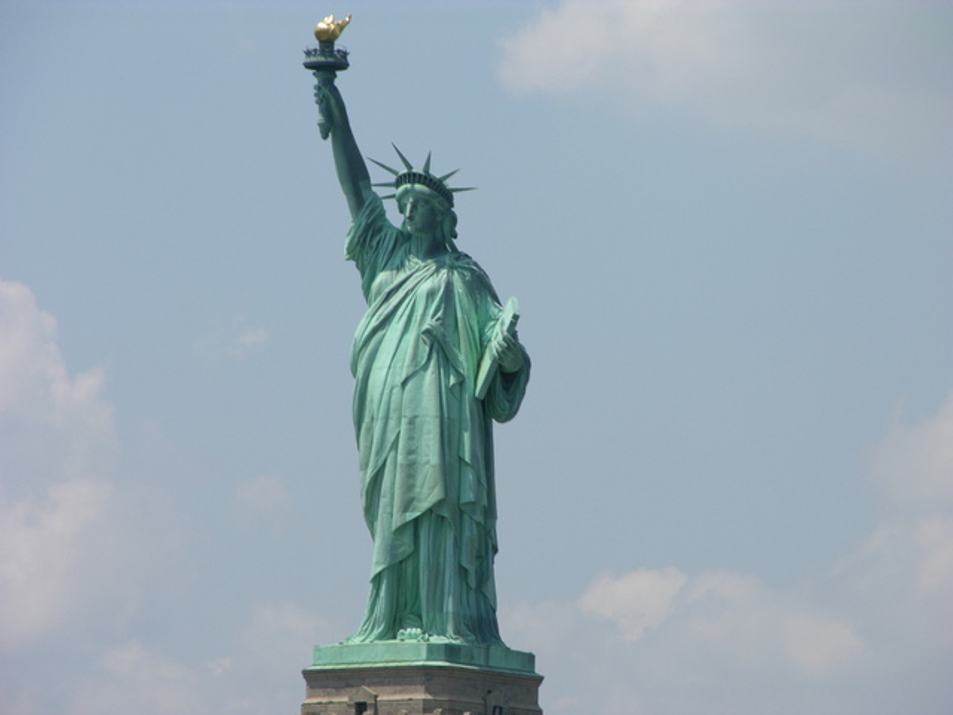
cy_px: 358
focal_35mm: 280
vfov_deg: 5.3
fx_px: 7709
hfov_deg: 7.1
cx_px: 476
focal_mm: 71.2
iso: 50
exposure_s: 1/350
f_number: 5.9
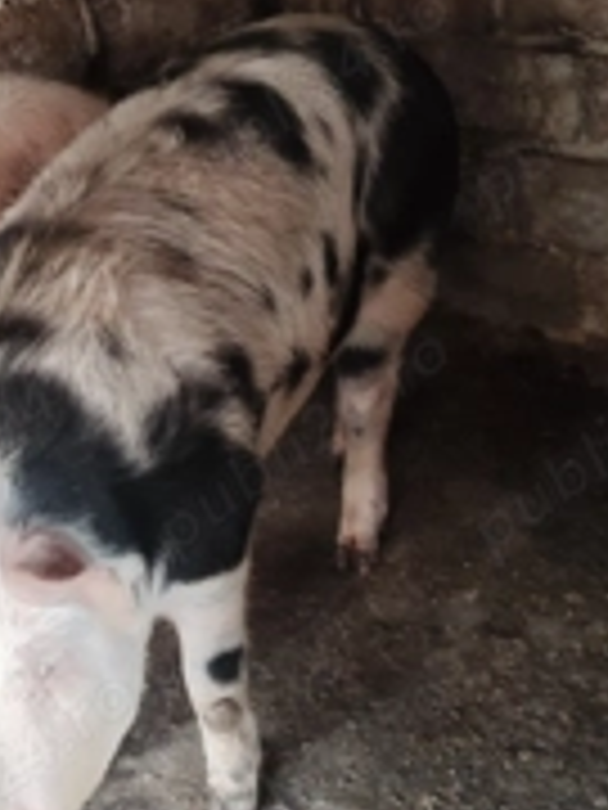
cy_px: 513
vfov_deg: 31.0
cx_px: 144
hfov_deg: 23.4
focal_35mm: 62
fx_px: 1452
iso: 1488
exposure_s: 1/25
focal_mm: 4.22
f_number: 1.8
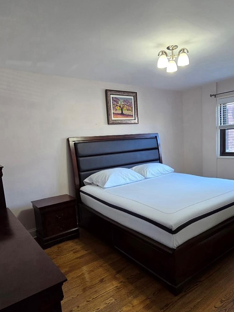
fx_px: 180
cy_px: 200
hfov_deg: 65.4
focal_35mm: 20
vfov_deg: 79.8
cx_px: 139
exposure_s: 1/60.2
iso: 200
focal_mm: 2.2
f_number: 2.2
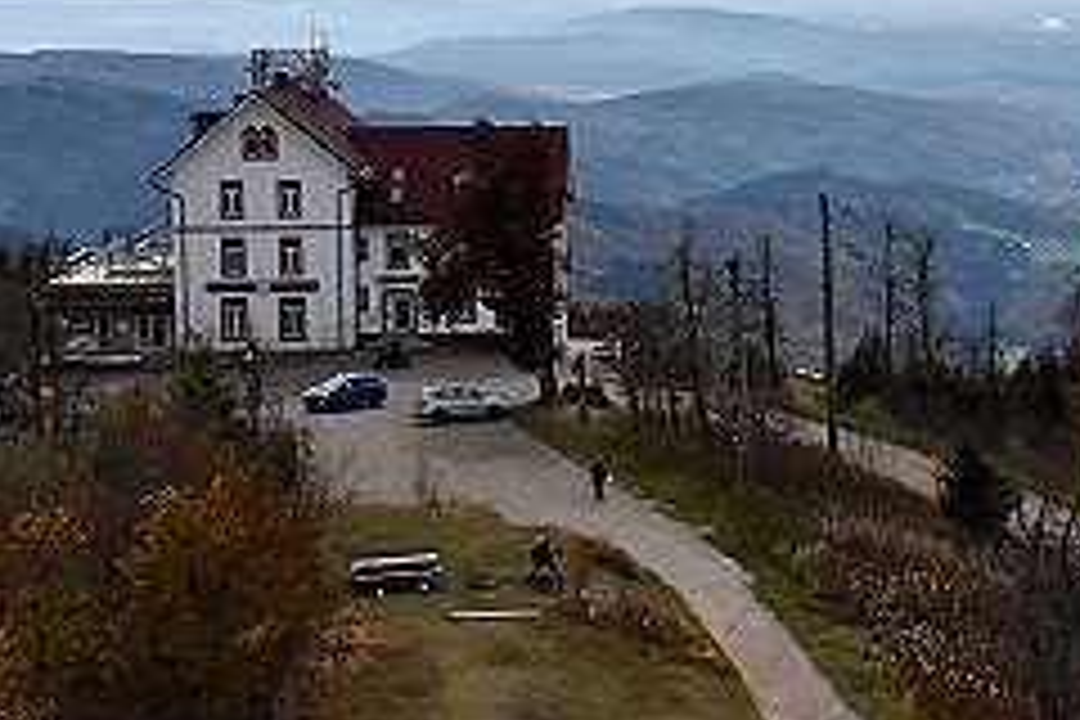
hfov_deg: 22.1
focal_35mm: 90
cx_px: 981
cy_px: 194
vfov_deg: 15.1
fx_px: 2700
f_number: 10
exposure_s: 1/8000
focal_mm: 24
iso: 1100
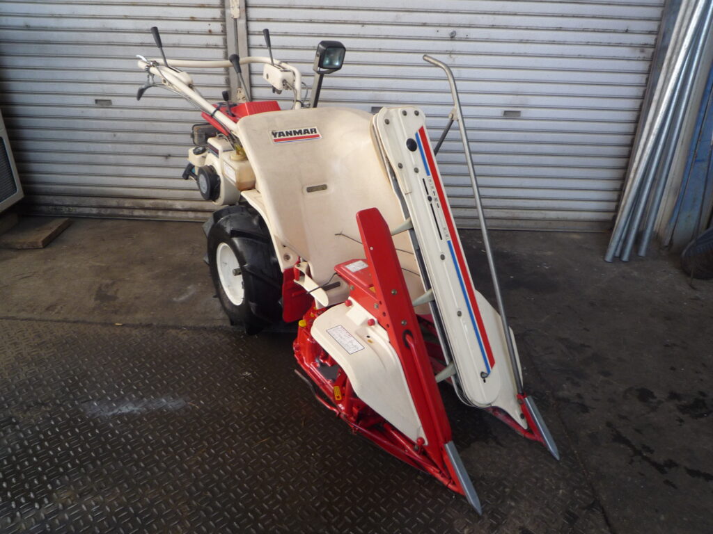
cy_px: 267
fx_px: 515
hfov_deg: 69.4
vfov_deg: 54.9
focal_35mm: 25
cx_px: 356
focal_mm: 4.4
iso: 100
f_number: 2.8
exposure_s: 1/80
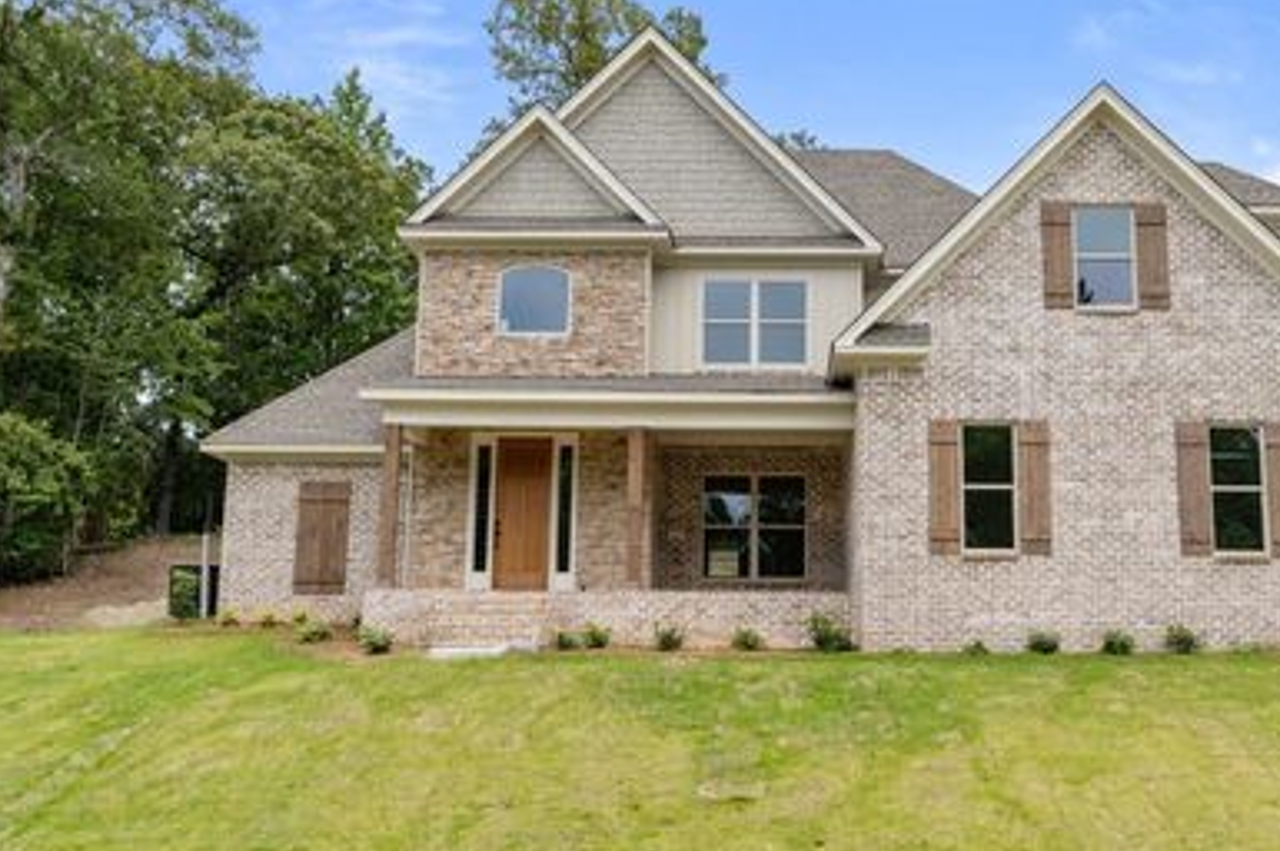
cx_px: 751
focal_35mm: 39
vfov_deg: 34.1
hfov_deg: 49.4
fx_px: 1385
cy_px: 427
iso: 320
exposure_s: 1/500
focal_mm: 20
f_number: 6.3
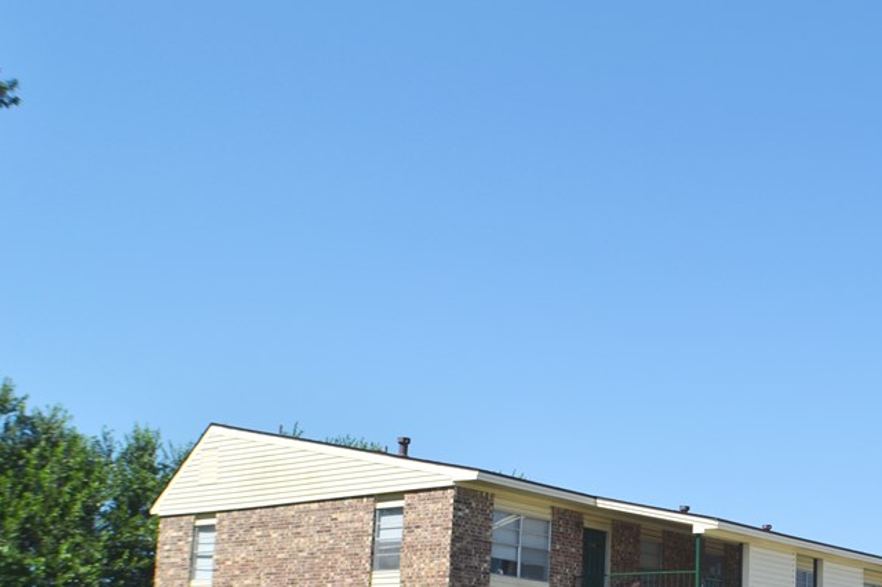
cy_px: 433
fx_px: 1808
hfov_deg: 26.9
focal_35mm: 74
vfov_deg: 18.3
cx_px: 699
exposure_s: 1/250
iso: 100
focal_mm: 29
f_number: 8
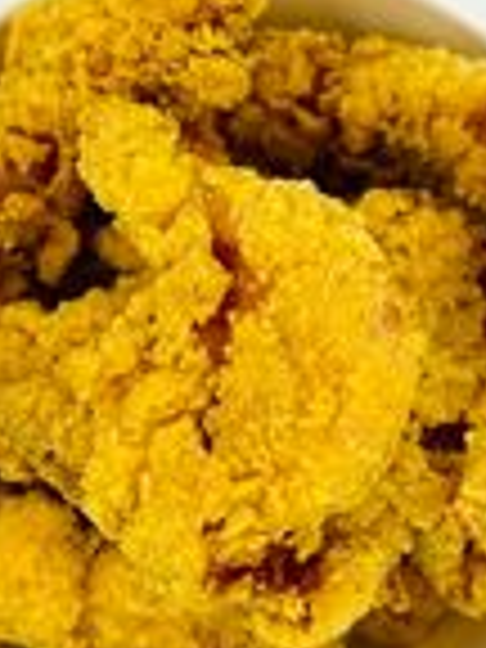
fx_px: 1441
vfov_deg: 25.3
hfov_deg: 19.1
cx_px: 243
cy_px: 360
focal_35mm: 77
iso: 50
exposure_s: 1/1295
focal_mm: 5.7
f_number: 1.5
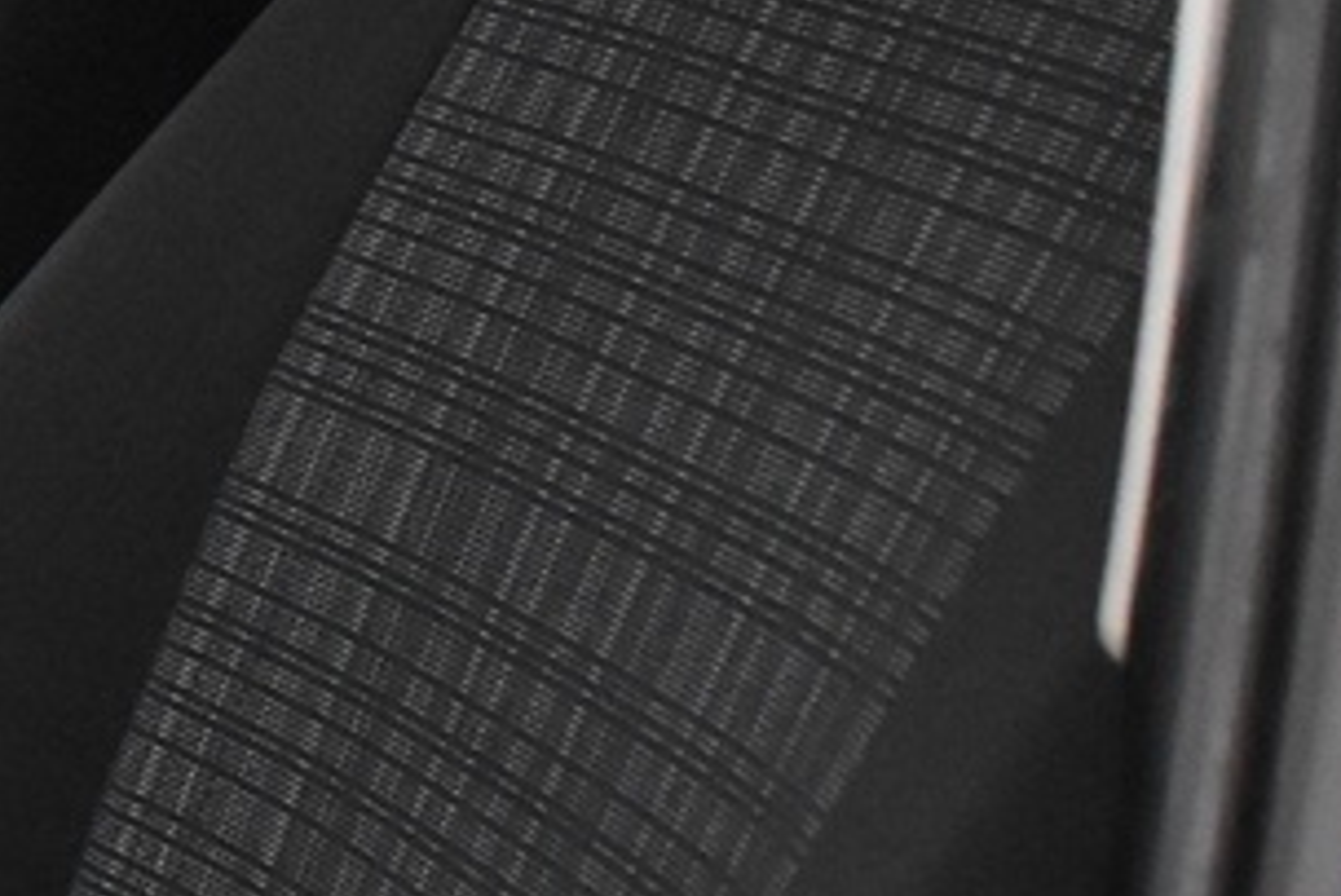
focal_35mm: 144
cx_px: -1092
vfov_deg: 9.5
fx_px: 5366
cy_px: 671
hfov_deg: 12.9
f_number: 4
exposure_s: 1/60
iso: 3200
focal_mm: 18
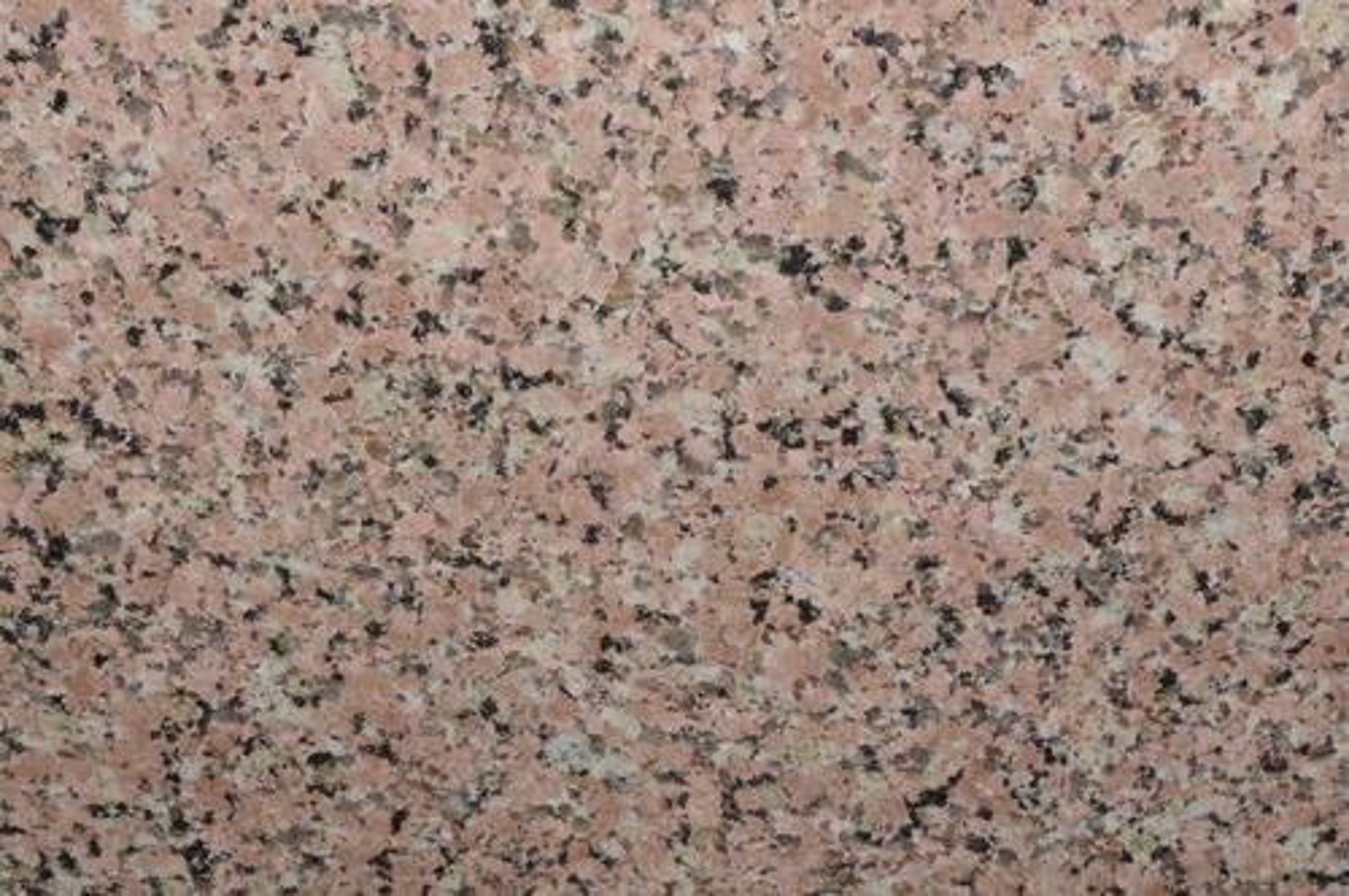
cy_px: 448
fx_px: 3087
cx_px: 674
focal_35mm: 82
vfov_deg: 16.5
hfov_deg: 24.6
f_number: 25
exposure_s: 1/125
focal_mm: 55
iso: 400
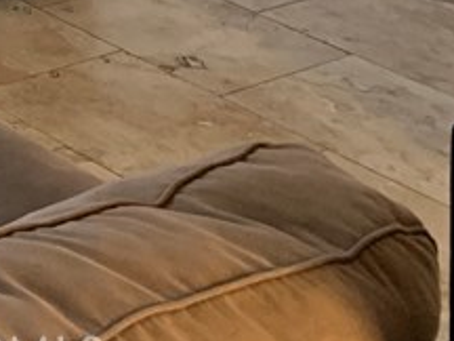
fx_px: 1613
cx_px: -498
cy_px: -423
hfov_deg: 13.4
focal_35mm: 123
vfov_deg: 10.6
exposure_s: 1/60
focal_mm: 4.25
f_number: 1.8
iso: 100
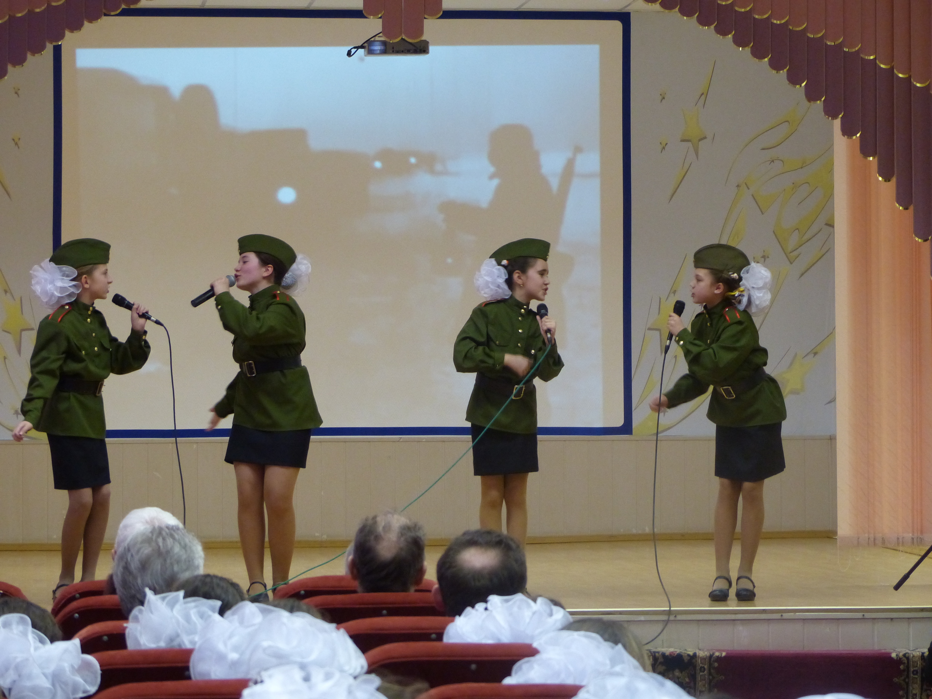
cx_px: 466
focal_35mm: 138
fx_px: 3716
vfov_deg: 10.7
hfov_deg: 14.3
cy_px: 350
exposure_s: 1/50
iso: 400
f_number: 2.8
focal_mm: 24.8
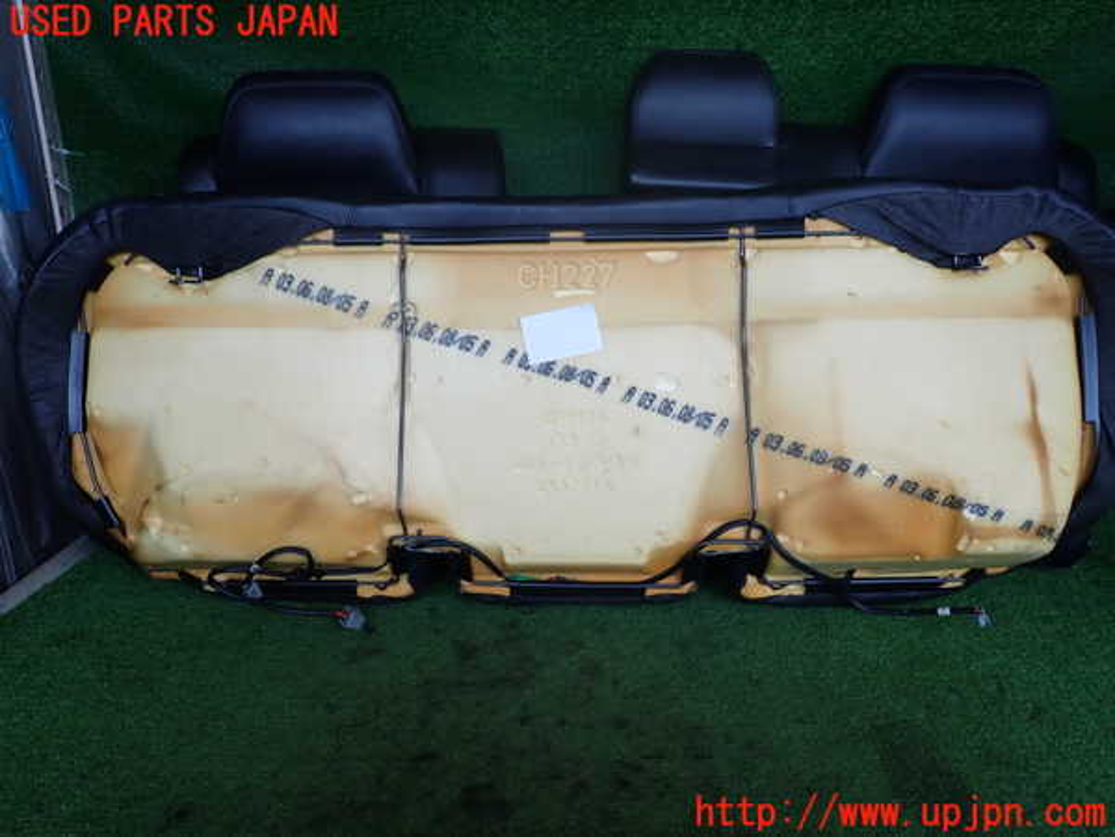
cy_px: 418
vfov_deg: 54.9
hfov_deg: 69.4
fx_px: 805
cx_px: 558
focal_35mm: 25
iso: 100
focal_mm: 4.5
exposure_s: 1/200
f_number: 2.8
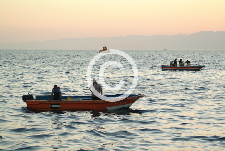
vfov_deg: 13.1
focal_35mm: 105
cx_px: 112
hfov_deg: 19.4
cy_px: 76
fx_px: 657
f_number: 5.6
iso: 400
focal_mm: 70
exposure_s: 1/60
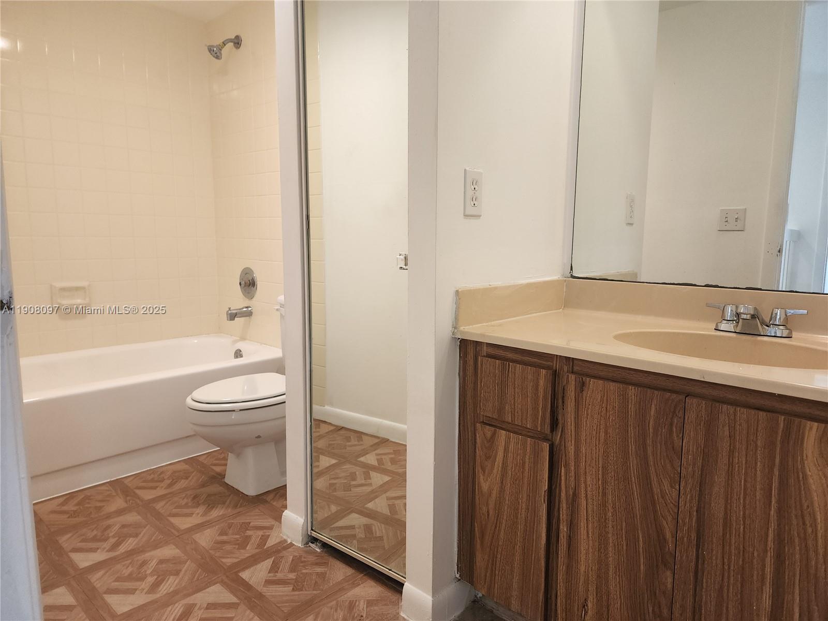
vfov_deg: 58.9
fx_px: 550
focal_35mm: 23
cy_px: 310
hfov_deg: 73.9
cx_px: 414
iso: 200
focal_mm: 6.4
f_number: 1.8
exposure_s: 1/120
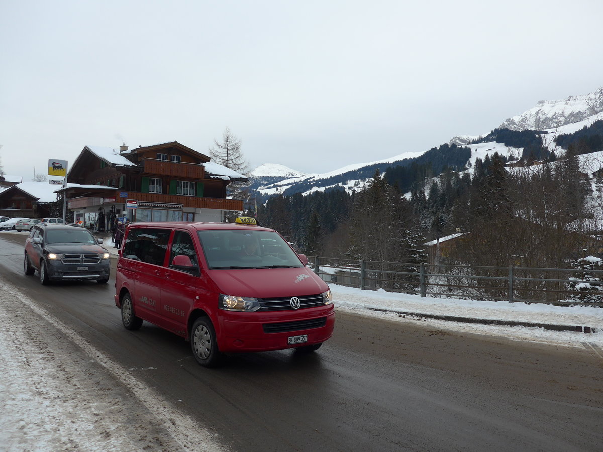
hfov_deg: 61.7
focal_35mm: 29
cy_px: 226
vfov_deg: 48.2
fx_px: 505
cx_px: 302
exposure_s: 1/500
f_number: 2.8
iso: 80
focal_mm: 6
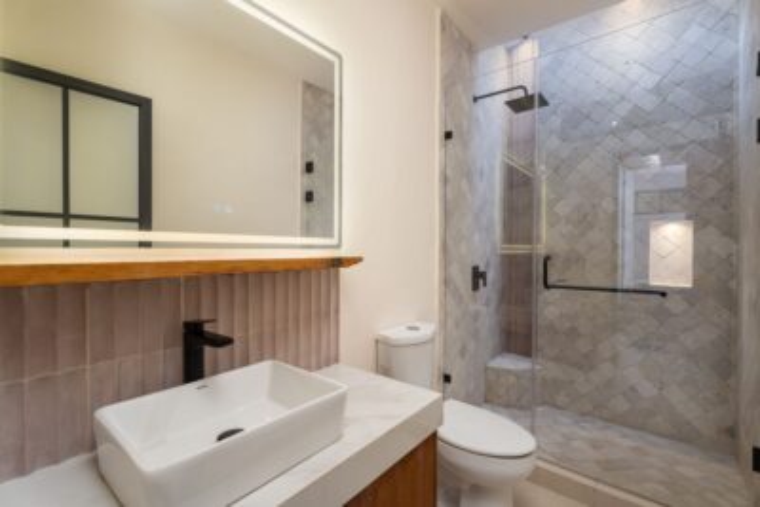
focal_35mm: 16
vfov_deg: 73.8
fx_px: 338
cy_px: 254
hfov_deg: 96.7
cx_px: 380
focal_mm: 16
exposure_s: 1
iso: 100
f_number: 10
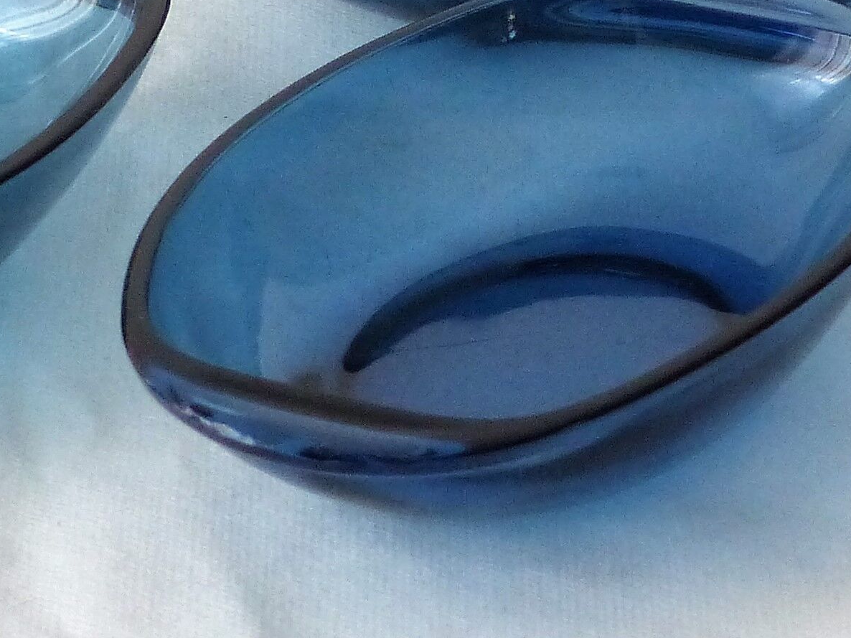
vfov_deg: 5.3
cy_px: 165
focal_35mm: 280
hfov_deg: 7.1
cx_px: 546
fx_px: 6882
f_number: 2.8
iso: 400
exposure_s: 1/50
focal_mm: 14
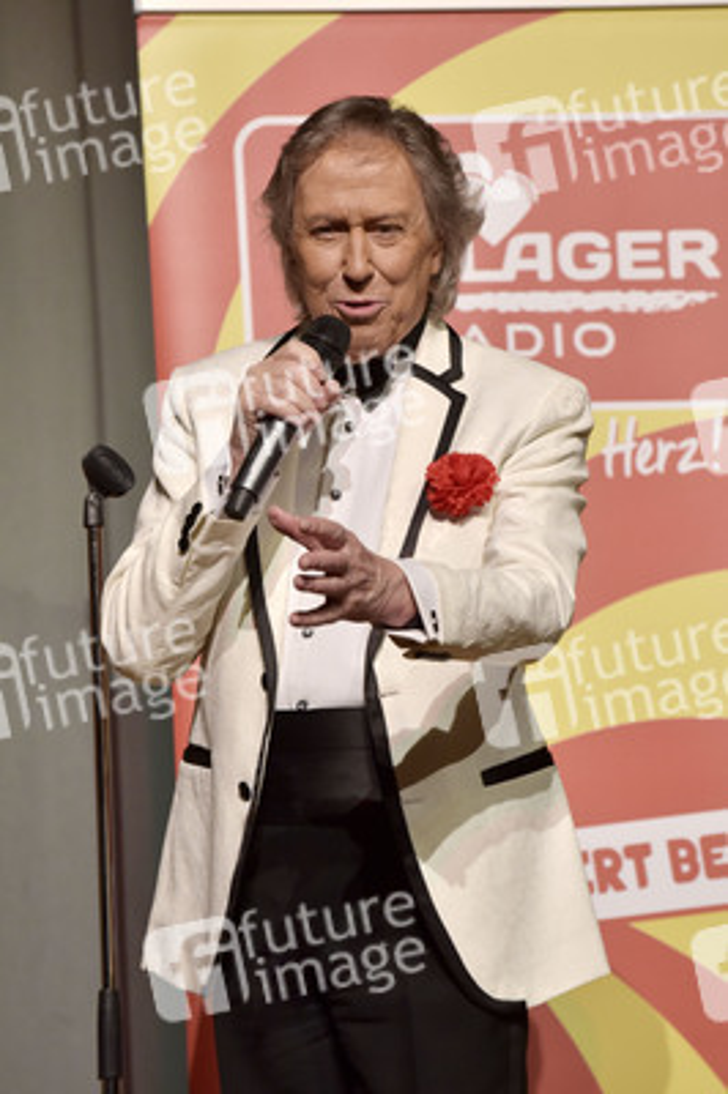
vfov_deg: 10.3
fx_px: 6077
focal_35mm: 200
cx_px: 364
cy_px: 547
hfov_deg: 6.9
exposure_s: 1/200
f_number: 4.5
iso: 1600
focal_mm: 200
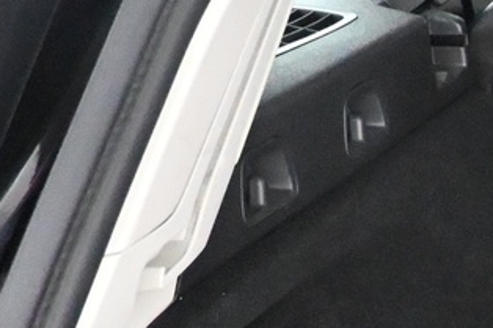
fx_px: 1697
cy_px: 496
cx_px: 1127
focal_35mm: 124
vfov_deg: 10.6
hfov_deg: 13.1
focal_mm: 16
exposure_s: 1/60
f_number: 3.5
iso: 9000
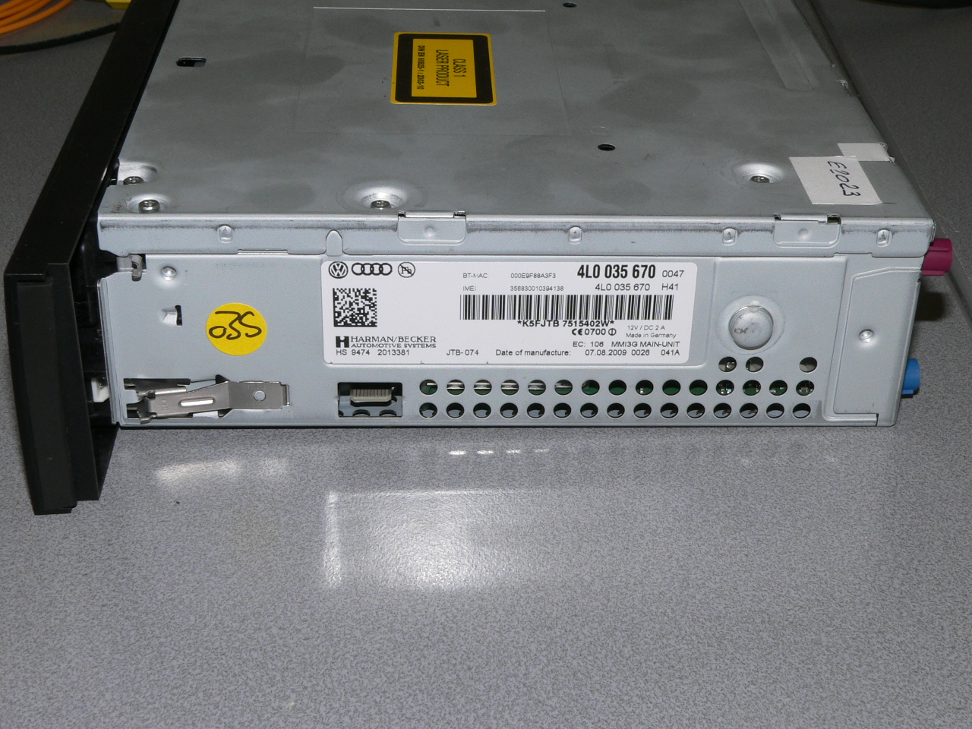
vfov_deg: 25.7
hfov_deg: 33.8
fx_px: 1601
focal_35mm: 57
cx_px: 486
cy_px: 364
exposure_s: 1/50
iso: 100
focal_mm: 9.4
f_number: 8
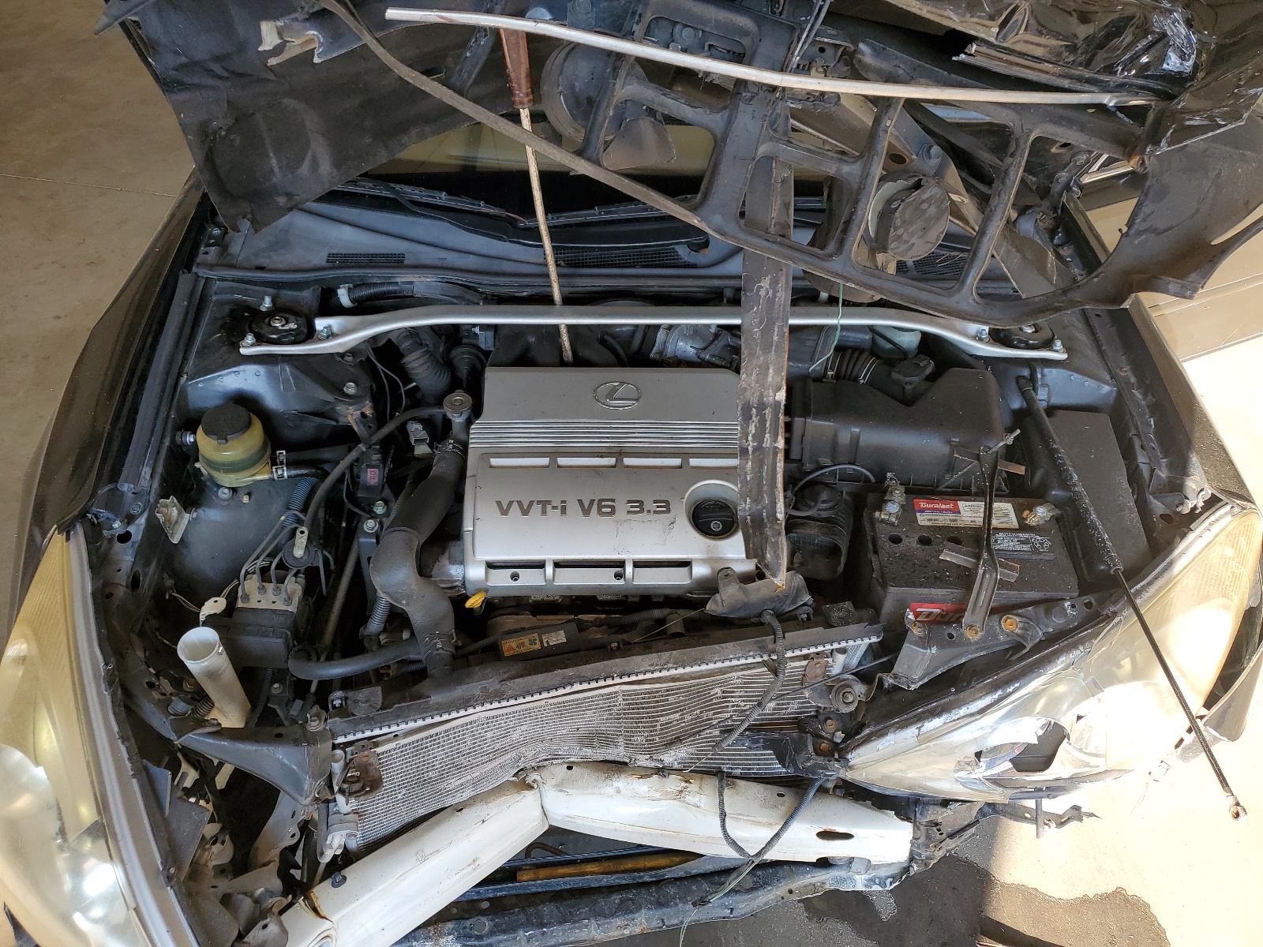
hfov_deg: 67.3
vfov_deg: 53.1
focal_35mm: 26
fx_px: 949
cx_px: 632
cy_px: 474
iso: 50
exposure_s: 1/149
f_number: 1.5
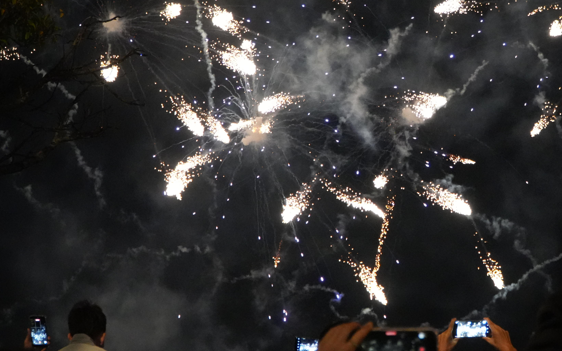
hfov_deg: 25.9
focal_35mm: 79
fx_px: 1210
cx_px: 397
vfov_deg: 16.5
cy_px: 166
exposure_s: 1/30
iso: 6400
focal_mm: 34
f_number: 4
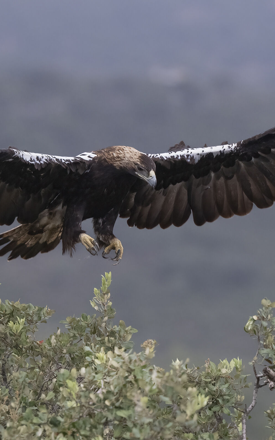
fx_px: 5142
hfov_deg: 3.1
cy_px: 220
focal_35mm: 429
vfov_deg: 4.9
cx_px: 142
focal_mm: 280
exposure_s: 1/1250
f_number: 5.6
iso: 2800
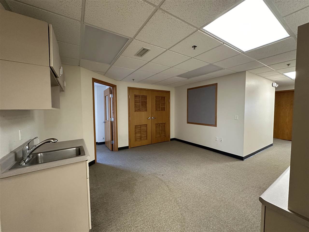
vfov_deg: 85.7
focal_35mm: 14
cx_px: 154
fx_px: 125
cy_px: 116
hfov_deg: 102.1
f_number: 2.2
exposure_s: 1/60
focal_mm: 2.22
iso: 400
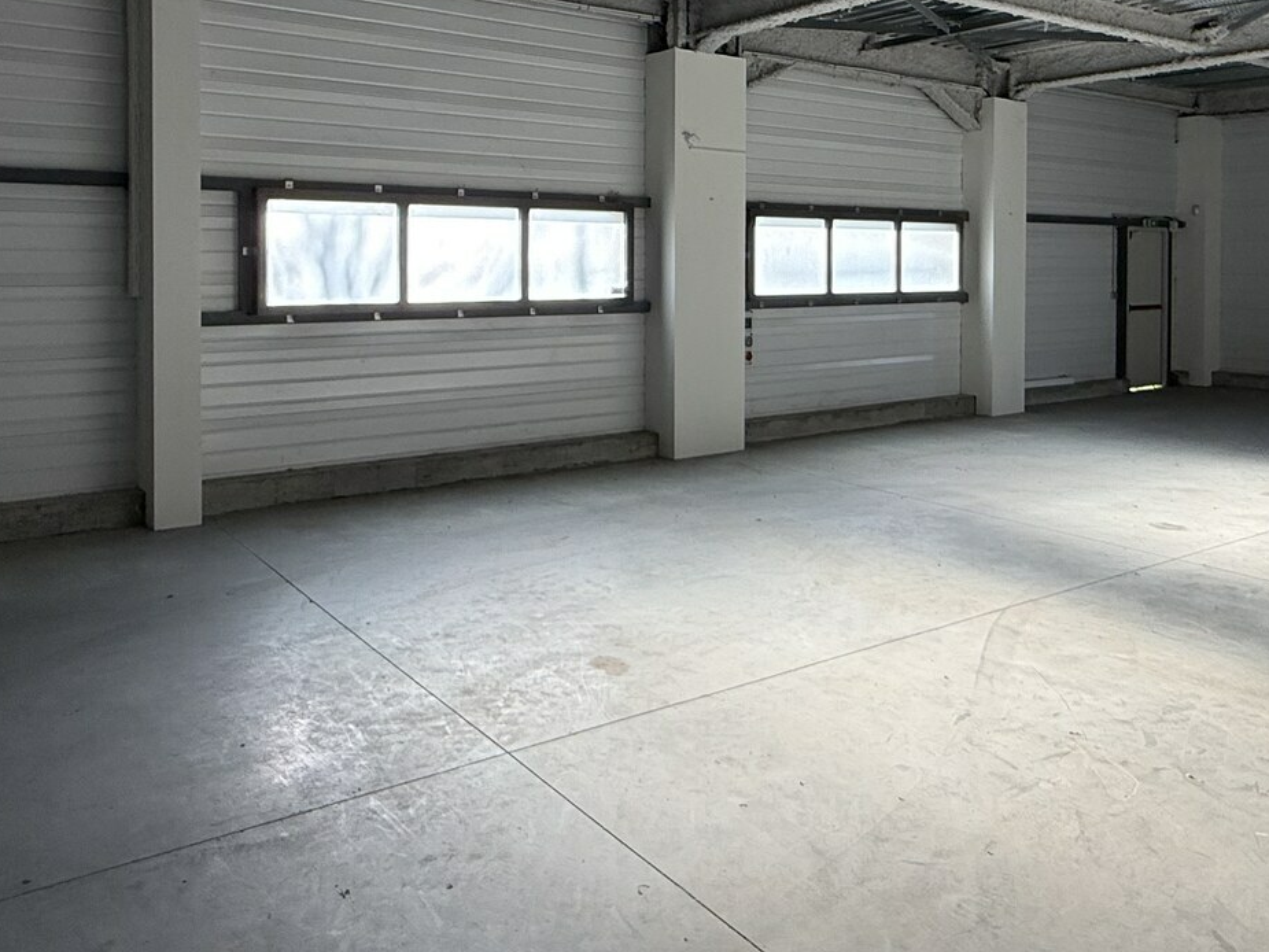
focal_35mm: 31
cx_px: 683
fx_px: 1137
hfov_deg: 58.3
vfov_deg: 44.3
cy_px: 272
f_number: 2.2
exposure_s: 1/99
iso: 64
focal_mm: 2.22
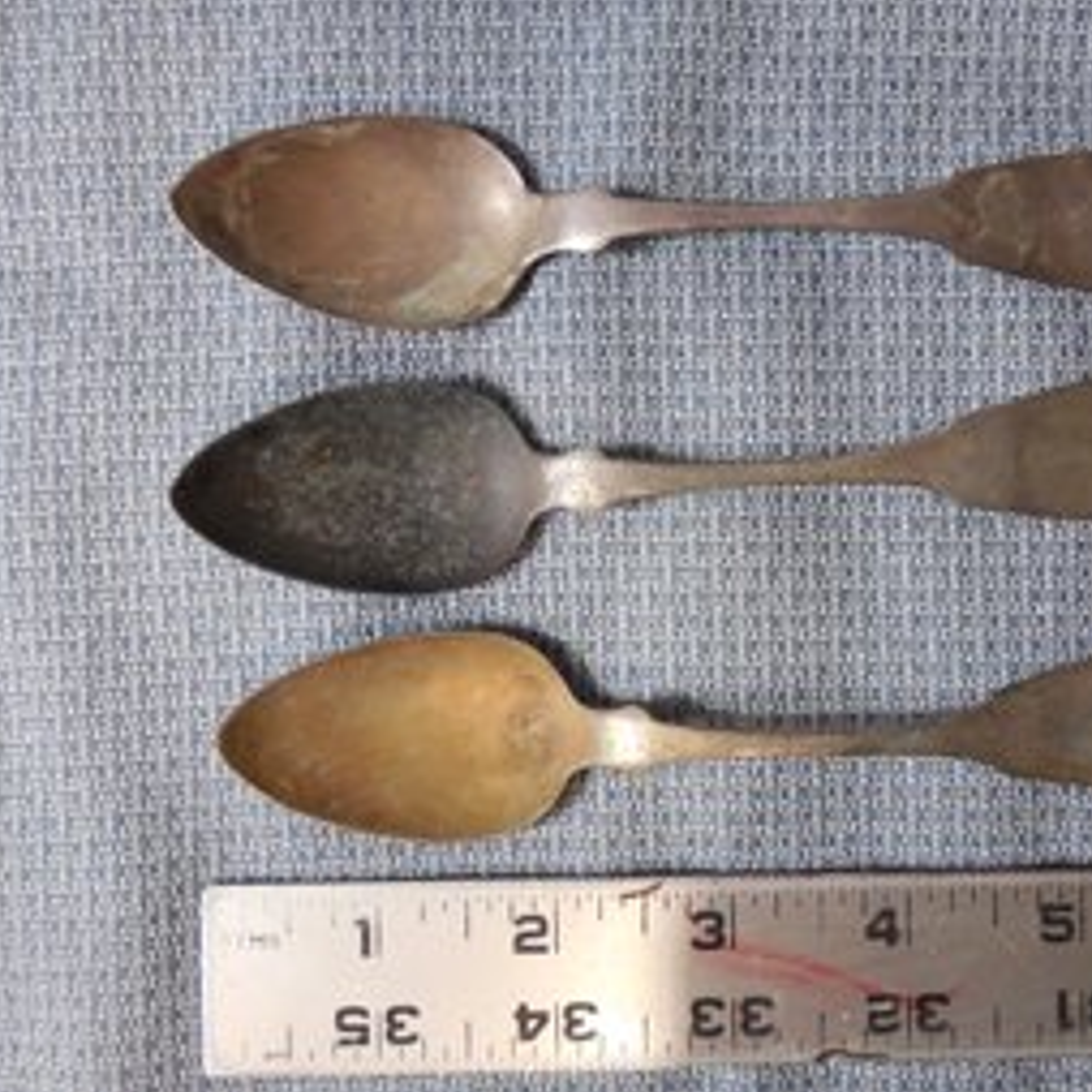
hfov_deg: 44.3
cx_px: 724
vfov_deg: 44.9
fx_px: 1321
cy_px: 544
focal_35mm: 37
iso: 800
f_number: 3.6
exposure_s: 1/60
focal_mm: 5.6
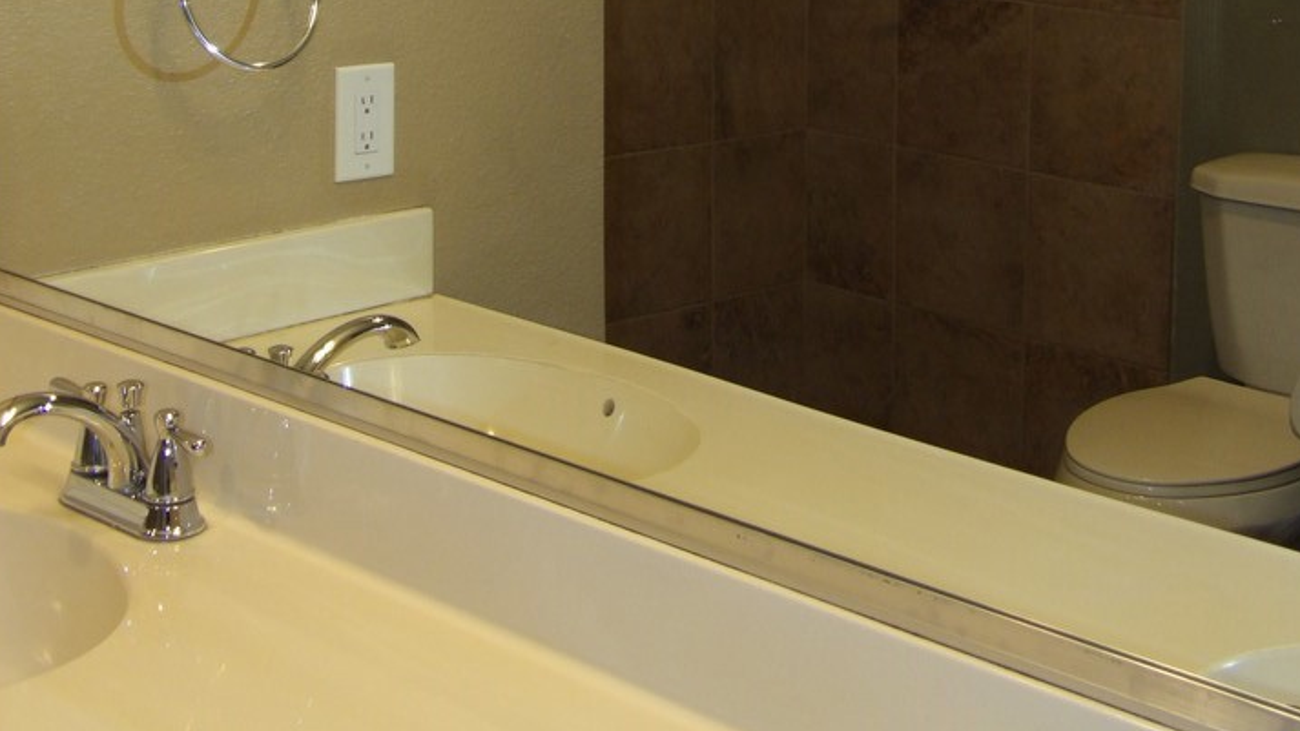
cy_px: -51
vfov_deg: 19.0
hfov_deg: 34.3
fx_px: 2103
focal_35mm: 61
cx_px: 684
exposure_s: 1/30
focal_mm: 7
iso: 200
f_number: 3.7
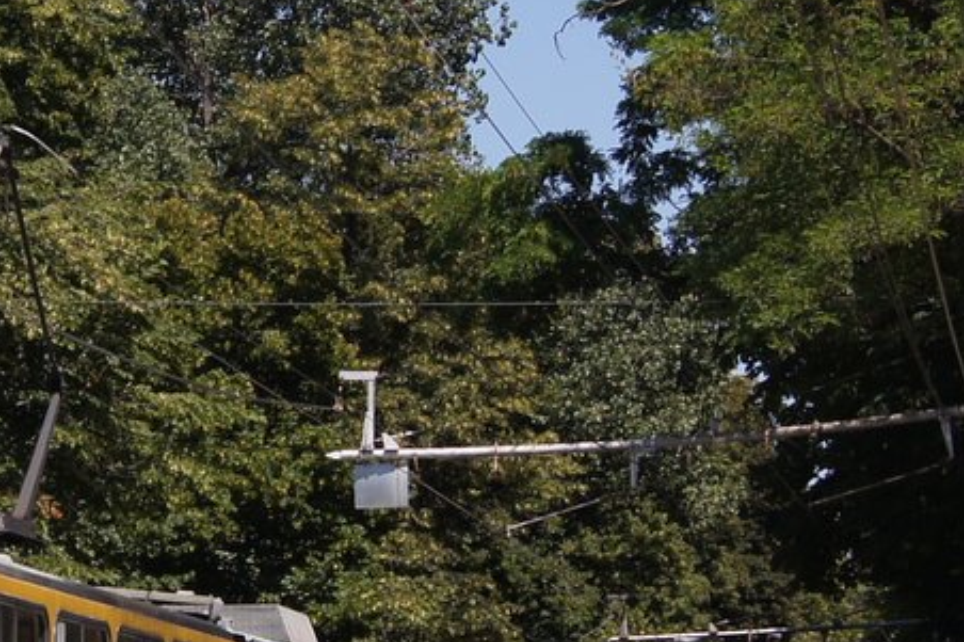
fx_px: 2730
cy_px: 632
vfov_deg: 13.2
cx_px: -115
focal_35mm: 102
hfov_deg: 19.2
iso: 100
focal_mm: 30
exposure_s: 1/125
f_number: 7.1
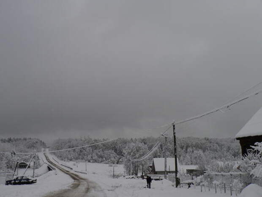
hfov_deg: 51.4
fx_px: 272
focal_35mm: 36
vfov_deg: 39.7
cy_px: 98
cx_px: 131
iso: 80
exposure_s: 1/320
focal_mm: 6
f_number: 4
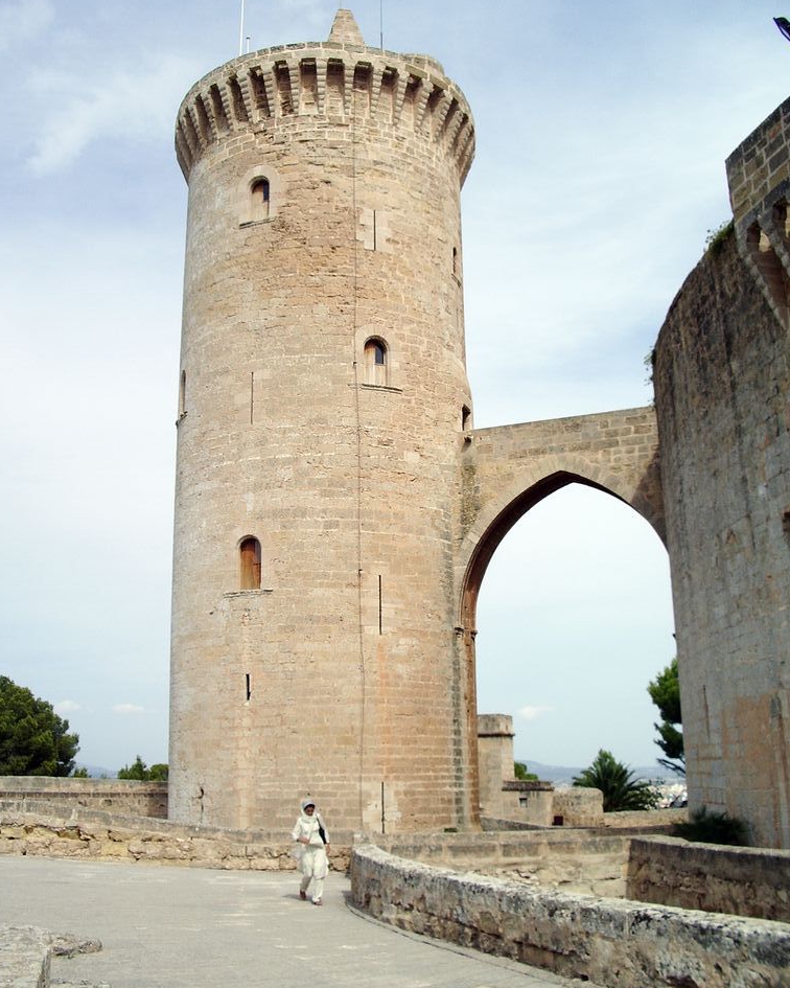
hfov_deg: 40.1
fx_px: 1081
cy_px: 493
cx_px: 397
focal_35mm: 37
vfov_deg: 49.1
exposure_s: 1/640
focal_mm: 5.8
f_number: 4.3
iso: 50
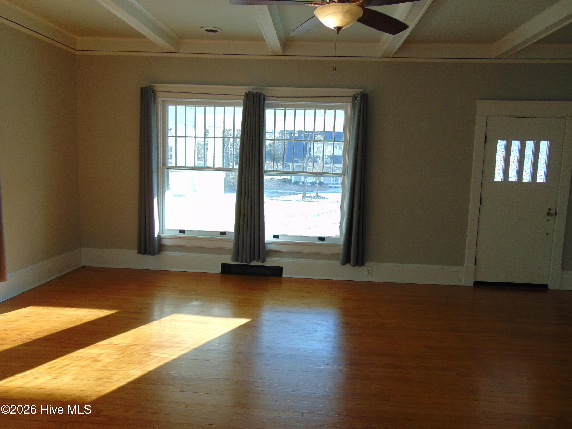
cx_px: 286
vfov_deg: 54.9
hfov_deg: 69.4
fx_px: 413
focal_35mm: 25
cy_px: 214
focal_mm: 4.5
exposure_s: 1/60
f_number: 3
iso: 80
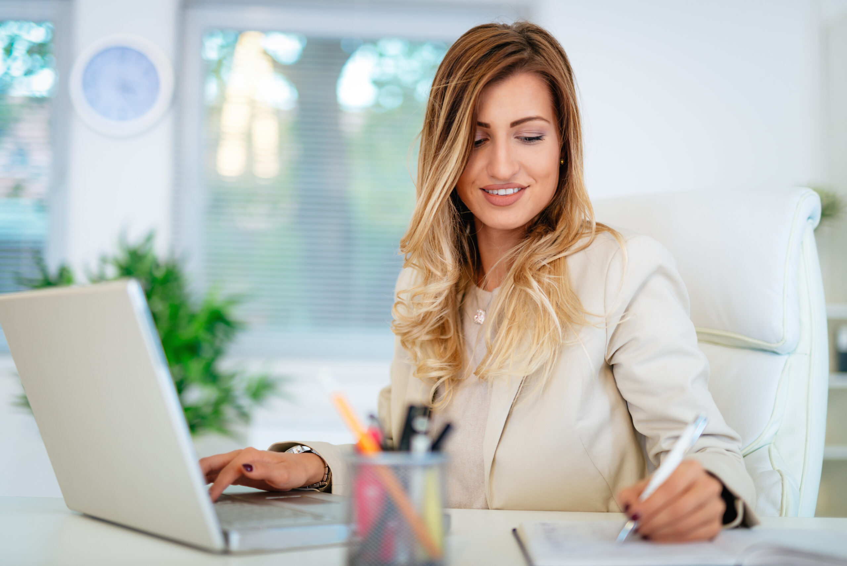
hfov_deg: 39.6
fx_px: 1177
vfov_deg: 27.0
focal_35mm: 50
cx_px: 424
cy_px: 283
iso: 250
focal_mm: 50
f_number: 1.4
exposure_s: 1/80
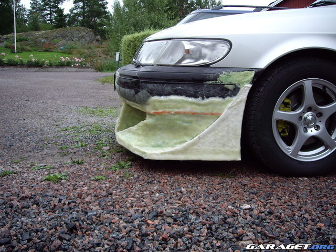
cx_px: 168
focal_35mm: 38
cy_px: 126
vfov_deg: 37.7
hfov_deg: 49.0
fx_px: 369
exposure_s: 1/60
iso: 100
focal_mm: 6.2
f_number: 2.7
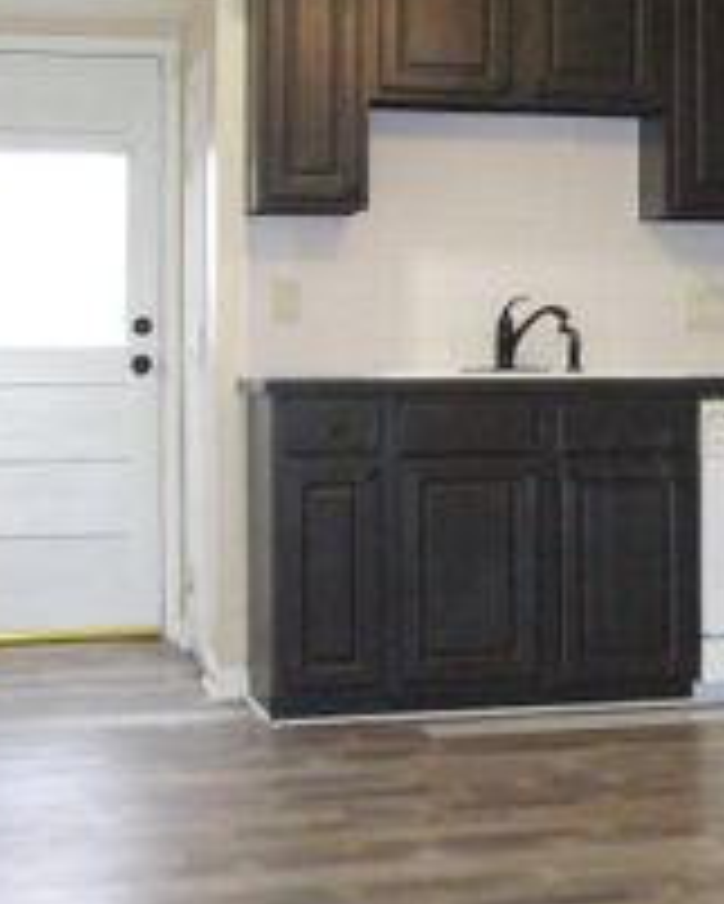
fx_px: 2275
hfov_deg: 17.3
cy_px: 317
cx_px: 850
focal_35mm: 85
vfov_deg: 22.4
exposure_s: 1/60
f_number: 2.8
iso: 400
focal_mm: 5.8
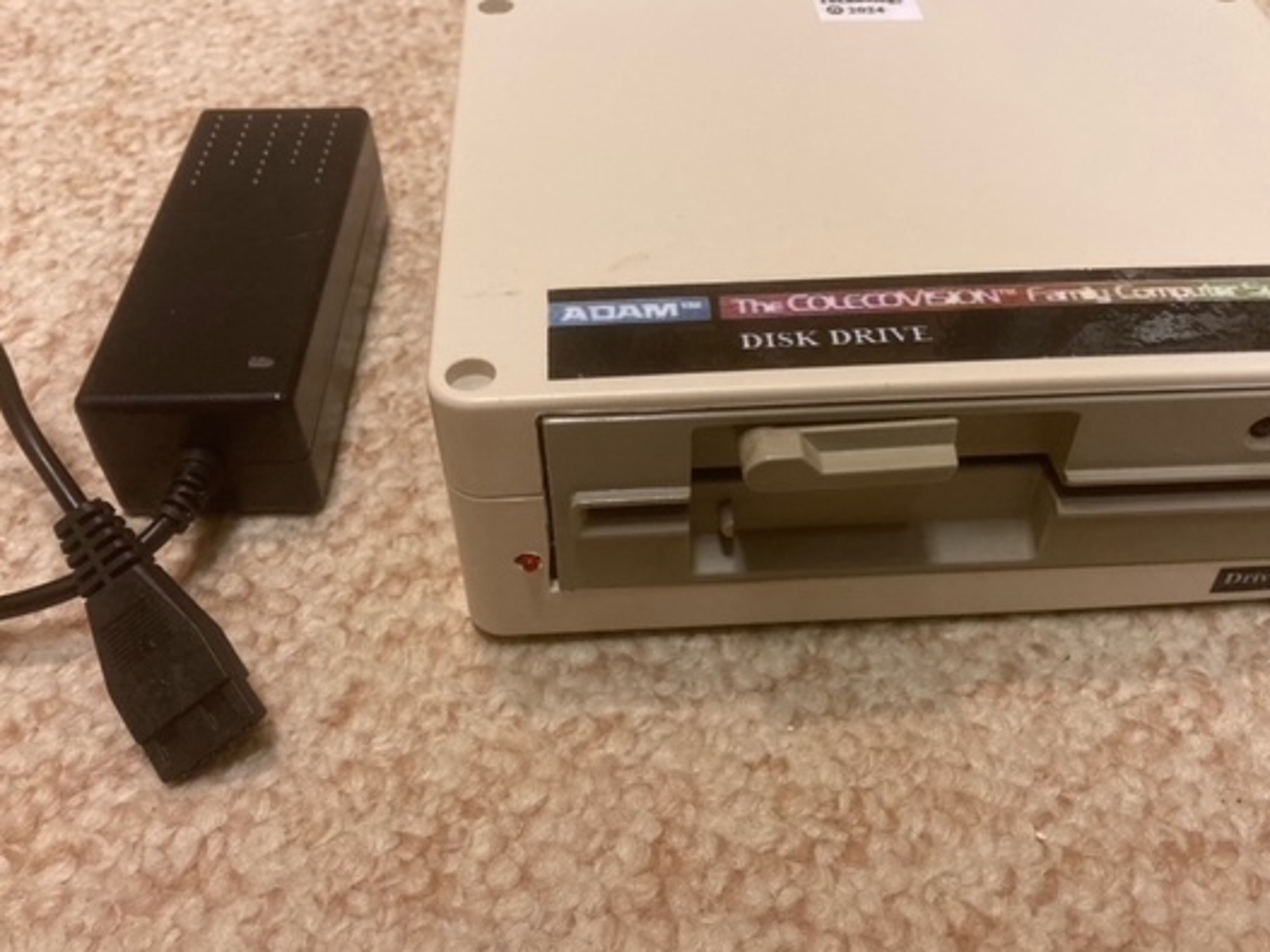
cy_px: 480
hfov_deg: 53.8
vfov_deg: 41.8
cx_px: 711
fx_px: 1247
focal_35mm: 34
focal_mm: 3.99
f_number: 1.8
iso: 250
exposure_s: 1/40
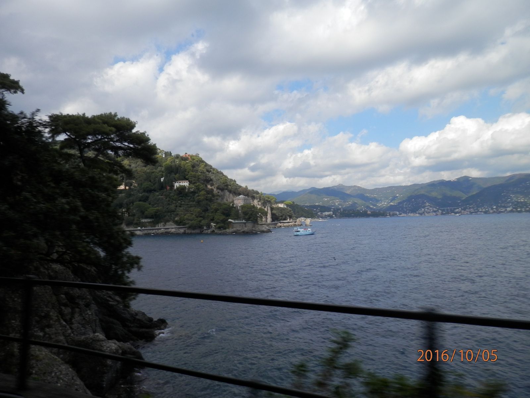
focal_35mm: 25
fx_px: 383
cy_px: 199
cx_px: 265
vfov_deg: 54.9
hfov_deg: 69.4
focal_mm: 4.5
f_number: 8.7
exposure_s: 1/160
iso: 80
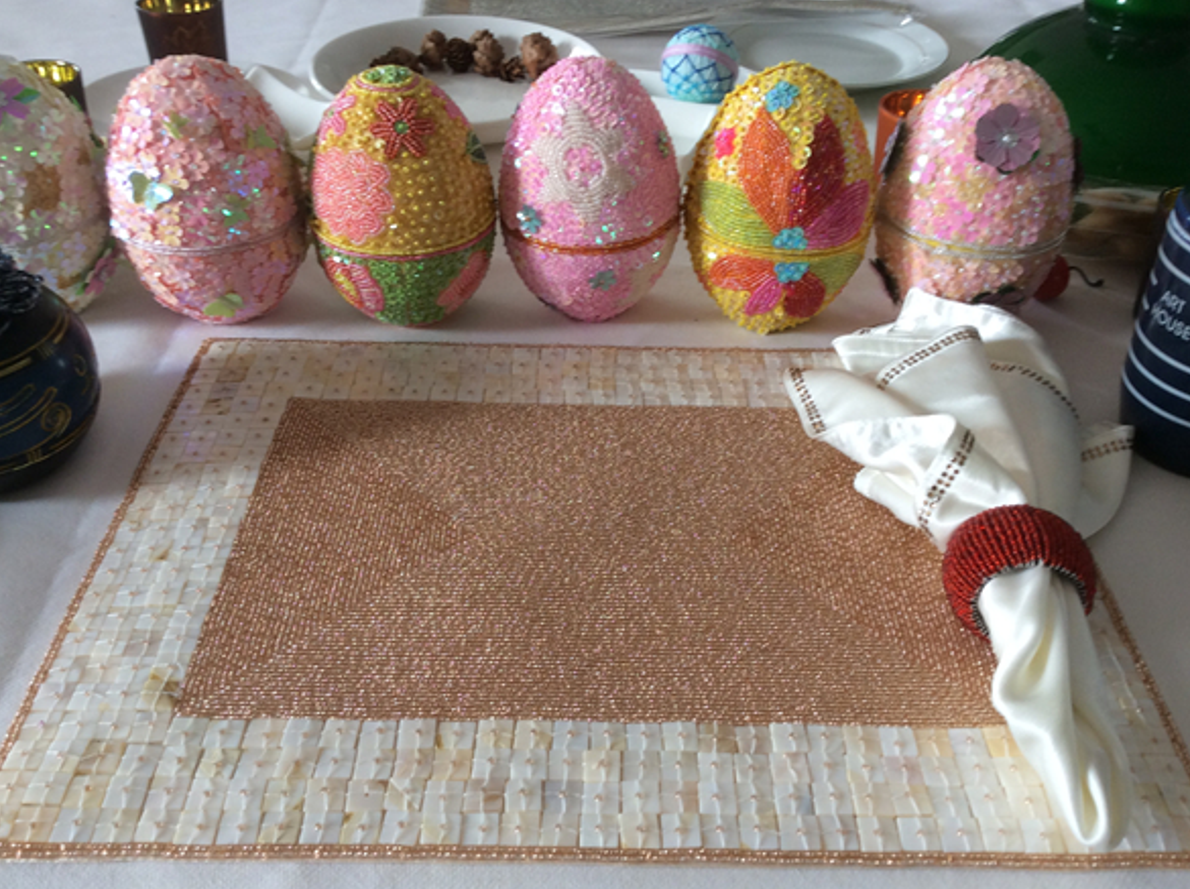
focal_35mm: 35
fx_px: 1201
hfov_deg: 52.7
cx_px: 592
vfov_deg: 40.6
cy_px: 450
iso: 32
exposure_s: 1/33
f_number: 2.4
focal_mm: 3.3
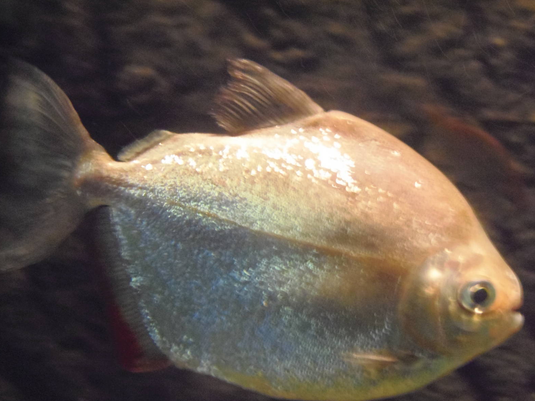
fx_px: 881
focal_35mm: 57
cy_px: 203
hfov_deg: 33.8
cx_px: 263
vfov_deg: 25.7
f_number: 3.9
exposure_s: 1/8
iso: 800
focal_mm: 10.4
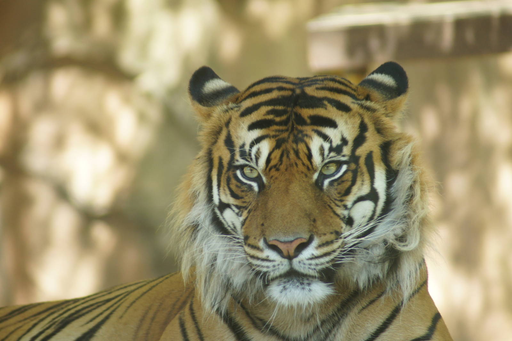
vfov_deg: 3.1
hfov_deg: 4.6
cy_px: 170
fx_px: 6396
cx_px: 256
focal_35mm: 450
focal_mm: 300
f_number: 5.6
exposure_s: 1/80
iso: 400
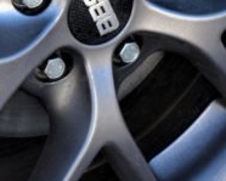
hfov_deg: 8.2
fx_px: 1559
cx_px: -51
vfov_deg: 6.6
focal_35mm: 233
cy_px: -53
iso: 200
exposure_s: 1/160
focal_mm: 30
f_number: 6.3
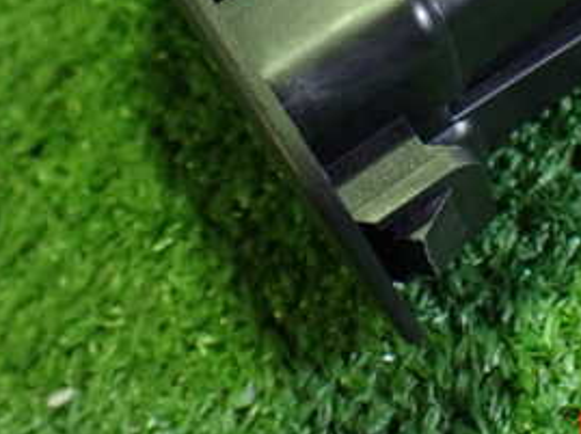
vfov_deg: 21.0
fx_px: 1123
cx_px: 419
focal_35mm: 67
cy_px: -26
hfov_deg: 28.7
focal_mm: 5.4
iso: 800
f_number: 2.3
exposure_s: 1/40
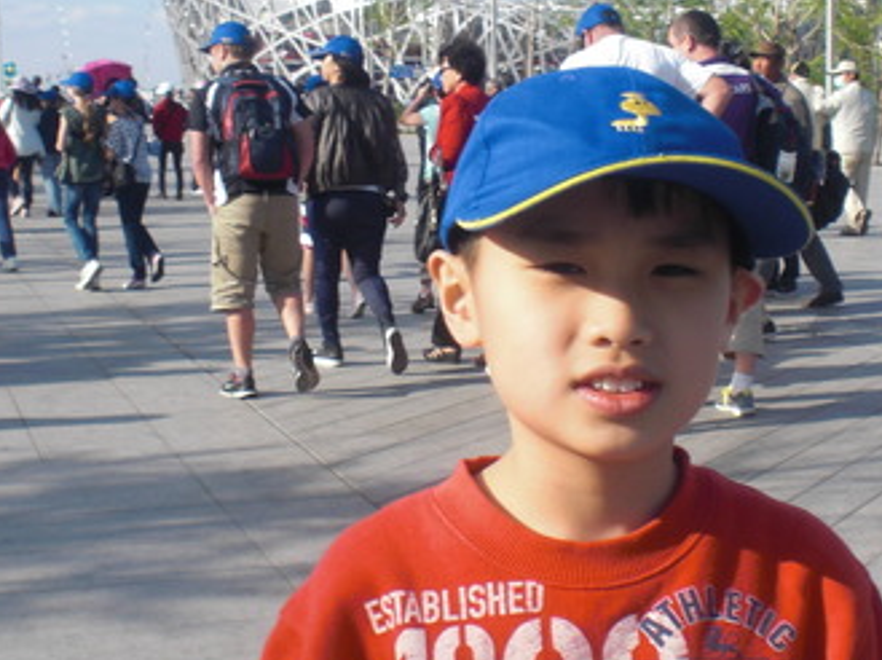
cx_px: 544
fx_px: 1883
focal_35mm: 74
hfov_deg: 26.3
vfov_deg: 19.9
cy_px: 335
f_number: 5.6
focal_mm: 6.3
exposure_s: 1/250
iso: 64
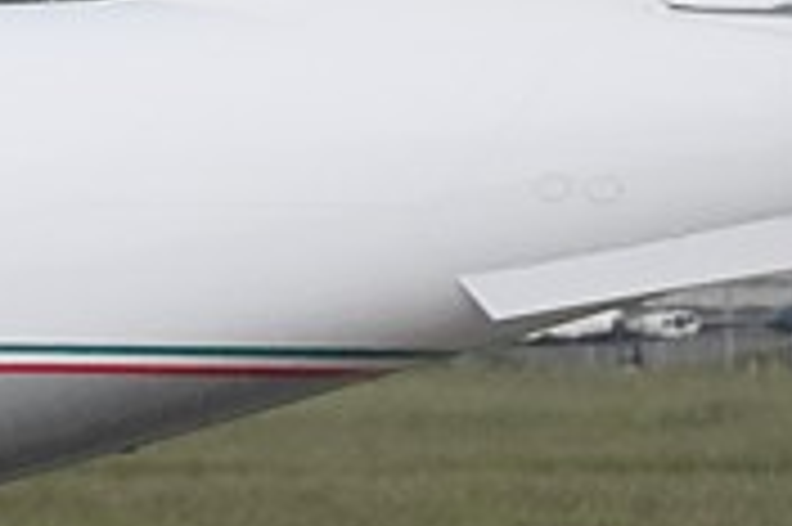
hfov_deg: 1.4
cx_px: -848
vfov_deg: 1.0
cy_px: -47
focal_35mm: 1432
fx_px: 31474
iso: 400
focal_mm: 140
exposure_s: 1/1250
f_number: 5.6
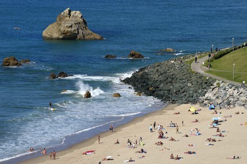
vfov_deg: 6.9
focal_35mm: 200
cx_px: 124
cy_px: 82
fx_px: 1372
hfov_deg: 10.3
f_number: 14
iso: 200
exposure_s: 1/250
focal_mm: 200
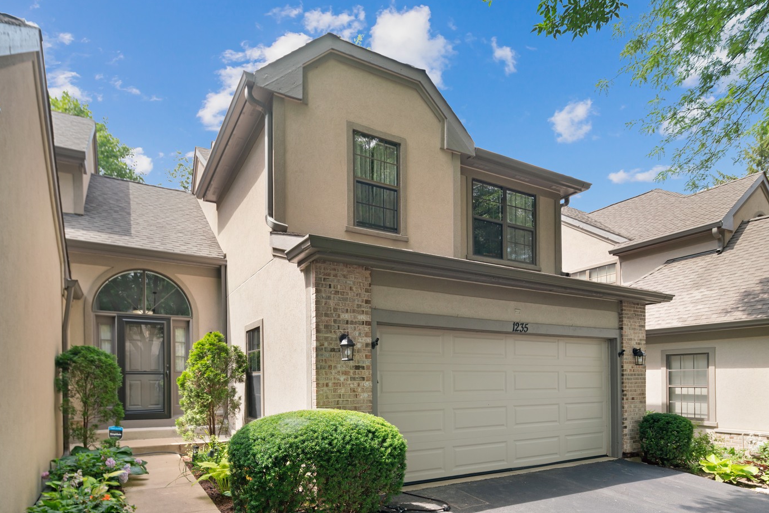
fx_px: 427
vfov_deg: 61.6
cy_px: 296
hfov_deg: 84.0
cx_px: 384
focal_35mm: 20
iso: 400
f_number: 8
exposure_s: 1/250
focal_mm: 17
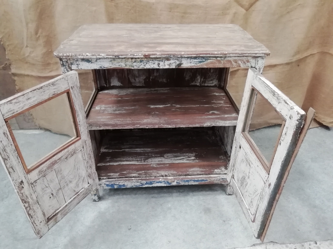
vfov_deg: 53.1
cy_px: 124
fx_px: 250
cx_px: 166
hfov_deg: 67.3
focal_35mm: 26
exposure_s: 1/33.3
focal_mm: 3.46
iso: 250
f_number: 2.2
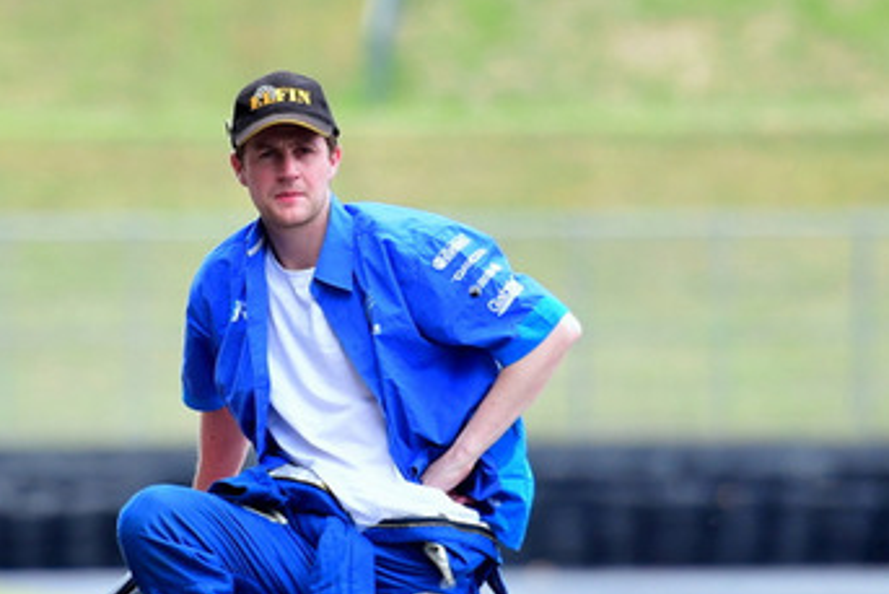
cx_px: 428
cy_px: 552
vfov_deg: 2.0
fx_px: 17268
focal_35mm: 699
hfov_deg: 2.9
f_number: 2.8
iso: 500
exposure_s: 1/640
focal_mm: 200
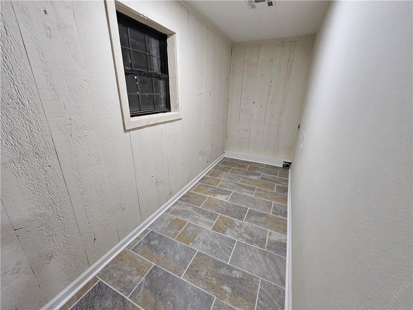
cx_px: 206
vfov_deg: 89.9
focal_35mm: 13
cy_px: 155
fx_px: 155
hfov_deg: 106.2
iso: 500
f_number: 2.2
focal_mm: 2.2
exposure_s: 1/77.4
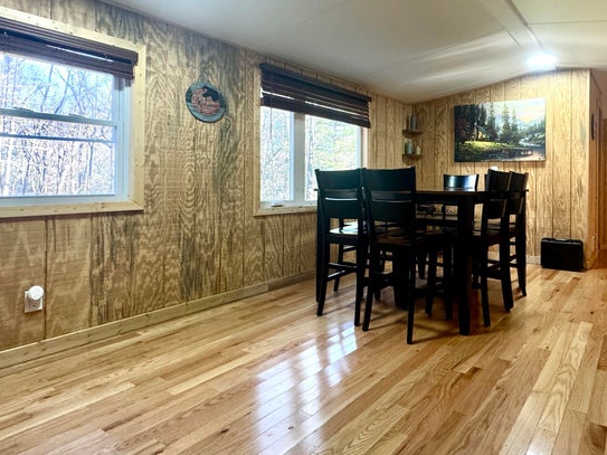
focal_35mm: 22
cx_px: 430
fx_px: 386
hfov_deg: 72.8
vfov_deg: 60.5
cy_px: 179
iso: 250
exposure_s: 1/120
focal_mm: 2.22
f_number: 2.2
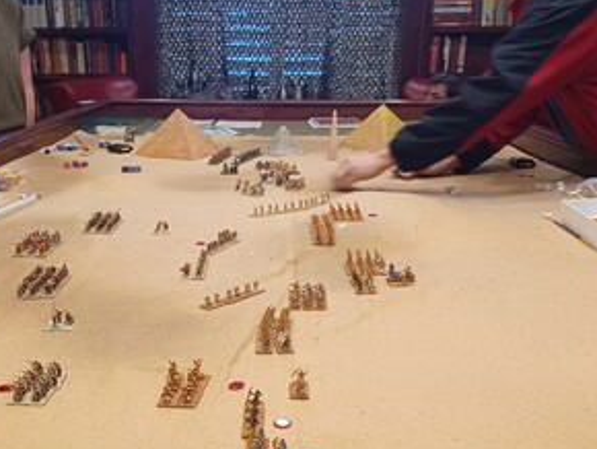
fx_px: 725
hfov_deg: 44.6
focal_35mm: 42
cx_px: 245
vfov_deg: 33.5
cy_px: 354
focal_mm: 4.6
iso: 400
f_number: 1.8
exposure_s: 1/30
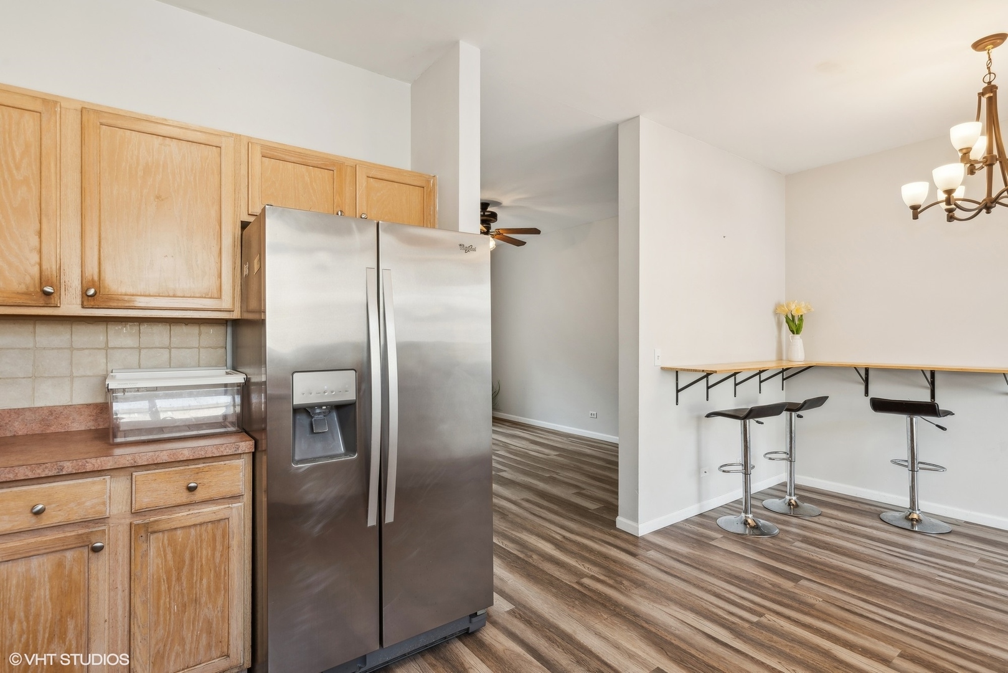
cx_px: 504
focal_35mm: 17
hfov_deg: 93.3
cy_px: 336
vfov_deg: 70.5
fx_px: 476
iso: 200
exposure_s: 1/15
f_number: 7.1
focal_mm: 17
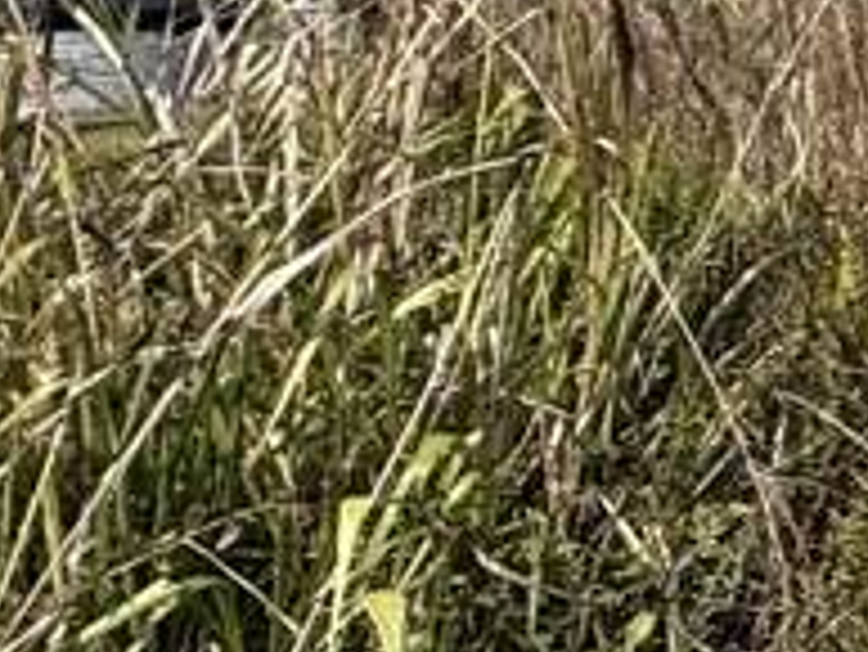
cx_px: 2330
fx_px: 2333
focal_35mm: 93
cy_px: -270
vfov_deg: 15.0
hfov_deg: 12.9
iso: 50
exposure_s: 1/2976
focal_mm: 2.22
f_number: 2.2
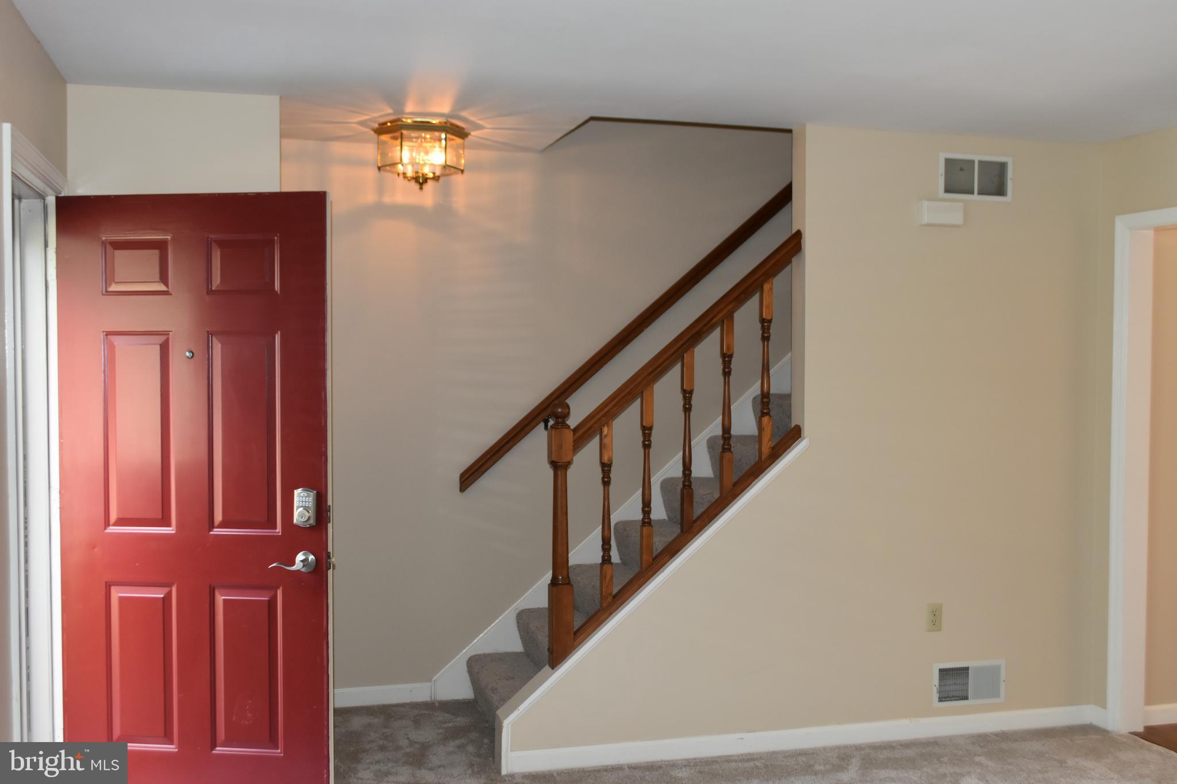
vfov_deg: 36.9
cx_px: 588
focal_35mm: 36
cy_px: 392
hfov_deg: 53.1
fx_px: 1177
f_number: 4.5
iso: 800
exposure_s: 1/80
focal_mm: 24
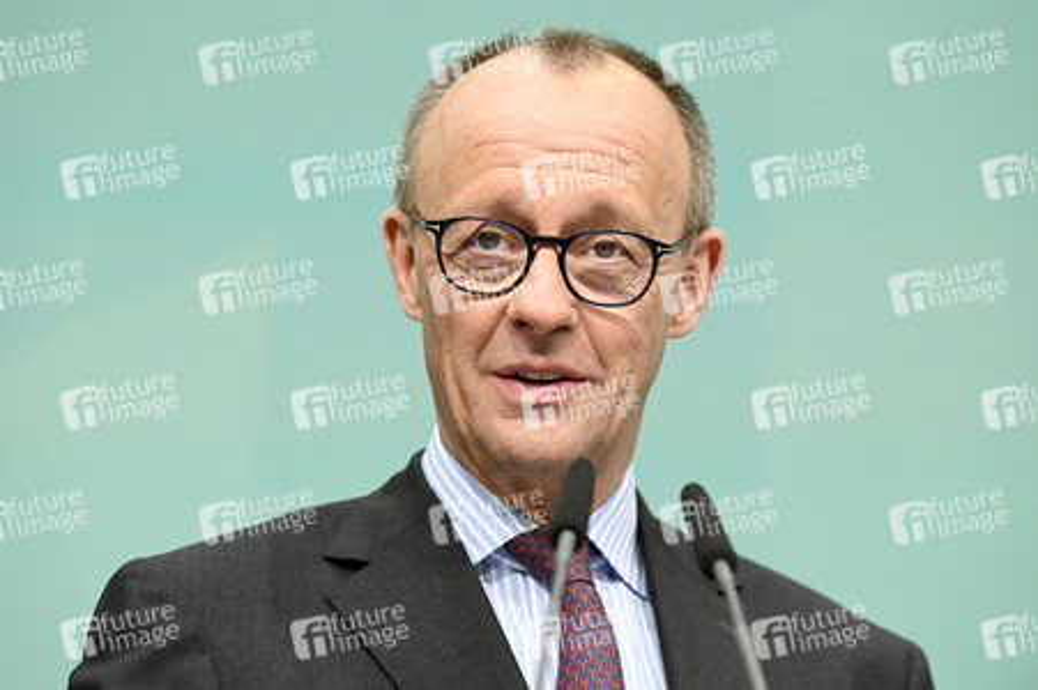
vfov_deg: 7.4
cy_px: 345
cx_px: 519
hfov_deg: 11.1
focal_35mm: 185
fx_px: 5330
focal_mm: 185
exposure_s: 1/640
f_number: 4.5
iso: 5000
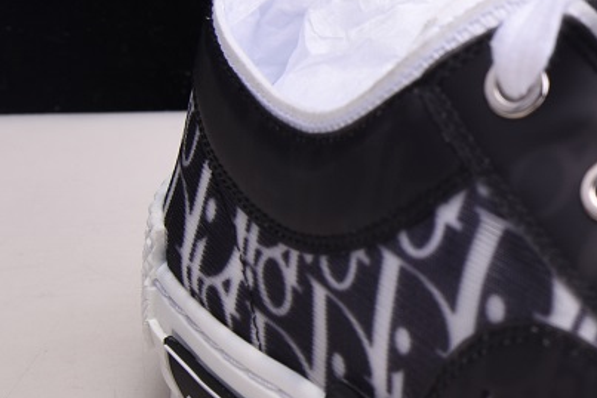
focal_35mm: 143
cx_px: 830
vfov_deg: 9.6
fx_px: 2372
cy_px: 143
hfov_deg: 13.7
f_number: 11
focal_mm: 48
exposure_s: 1/125
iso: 100
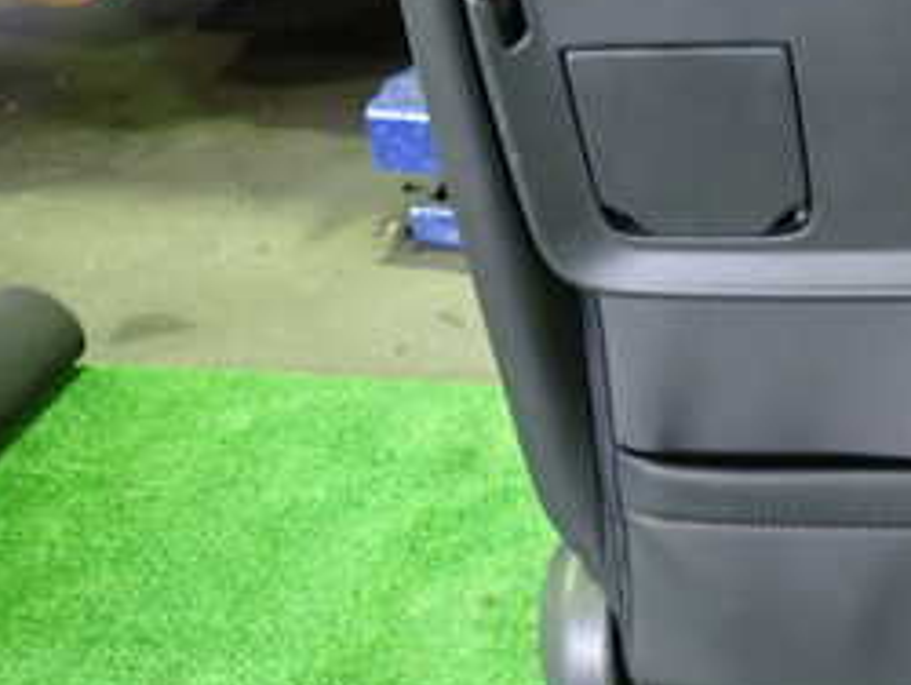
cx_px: 940
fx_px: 1581
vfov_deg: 24.4
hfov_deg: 29.7
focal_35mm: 60
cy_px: 273
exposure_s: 1/25
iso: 800
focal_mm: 4.5
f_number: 2
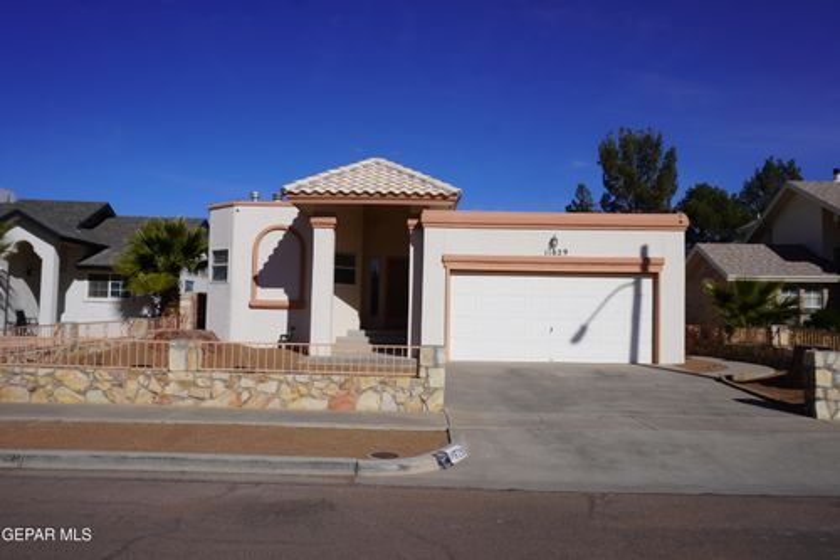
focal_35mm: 30
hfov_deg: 61.9
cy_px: 280
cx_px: 420
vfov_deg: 43.6
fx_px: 700
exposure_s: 1/400
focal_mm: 20
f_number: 10
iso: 100
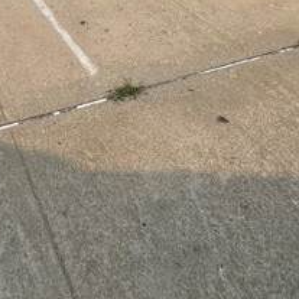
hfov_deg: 35.8
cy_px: -198
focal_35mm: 46
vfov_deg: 24.1
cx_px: 69
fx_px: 450
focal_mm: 2.22
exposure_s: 1/2146
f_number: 2.2
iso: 50
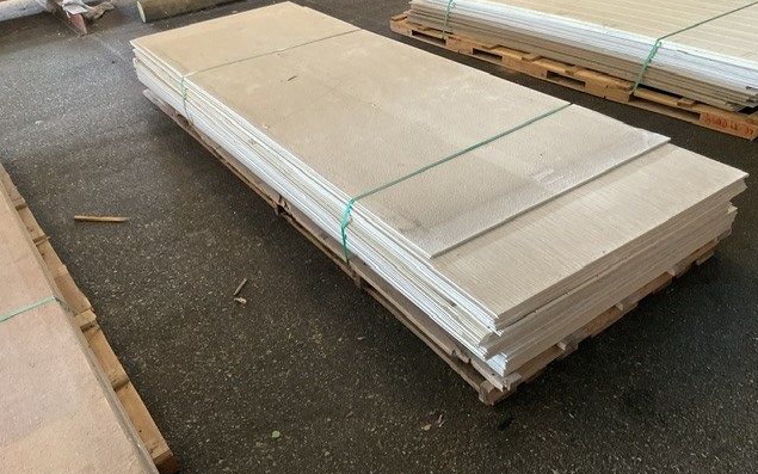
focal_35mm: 31
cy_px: 220
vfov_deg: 40.6
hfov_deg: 61.2
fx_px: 640
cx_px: 381
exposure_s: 1/50
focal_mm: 3
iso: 250
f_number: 1.8
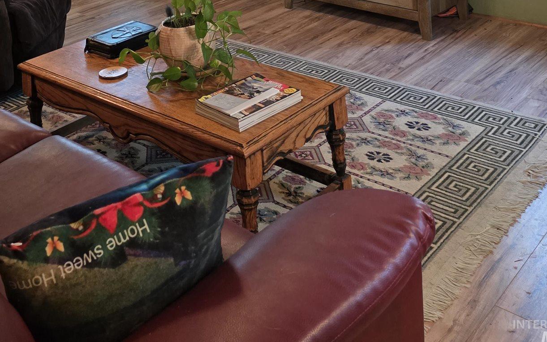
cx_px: 229
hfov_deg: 43.3
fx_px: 686
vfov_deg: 23.4
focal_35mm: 46
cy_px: -145
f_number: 1.7
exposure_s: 1/120
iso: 400
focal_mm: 6.3
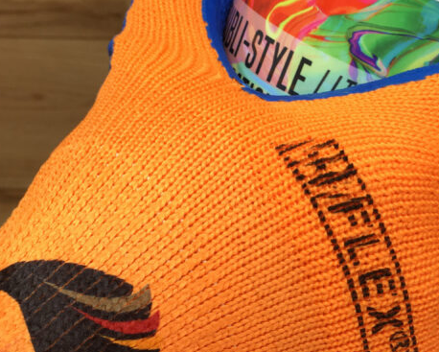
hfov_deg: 12.7
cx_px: 308
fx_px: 1963
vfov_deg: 10.2
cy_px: 234
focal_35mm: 151
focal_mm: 48
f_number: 6.3
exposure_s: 1/20
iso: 400
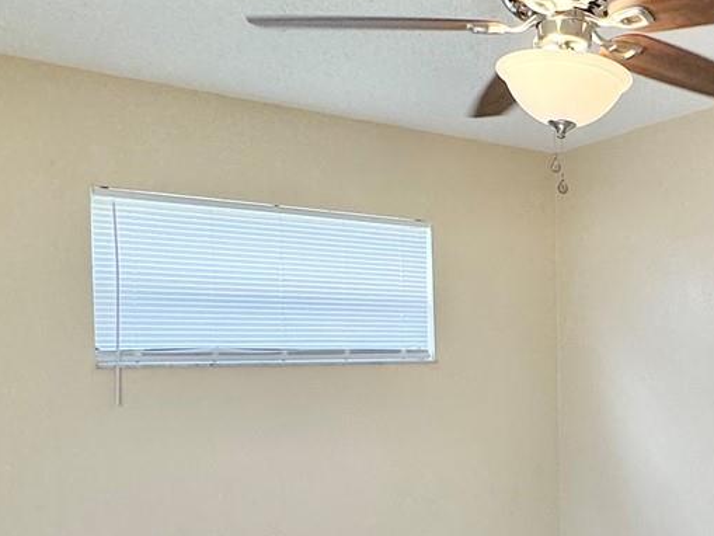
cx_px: 668
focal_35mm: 44
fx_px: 908
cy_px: 382
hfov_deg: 39.3
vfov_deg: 32.4
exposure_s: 1/120
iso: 80
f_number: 2.2
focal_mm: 2.22
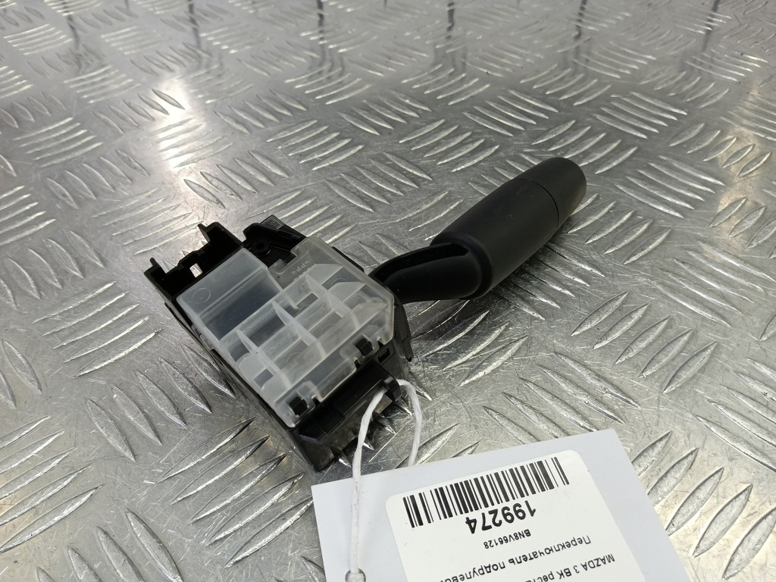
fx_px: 516
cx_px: 388
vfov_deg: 58.9
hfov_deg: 73.9
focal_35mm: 23
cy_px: 291
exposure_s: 1/50
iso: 118
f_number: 1.6
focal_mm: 4.11
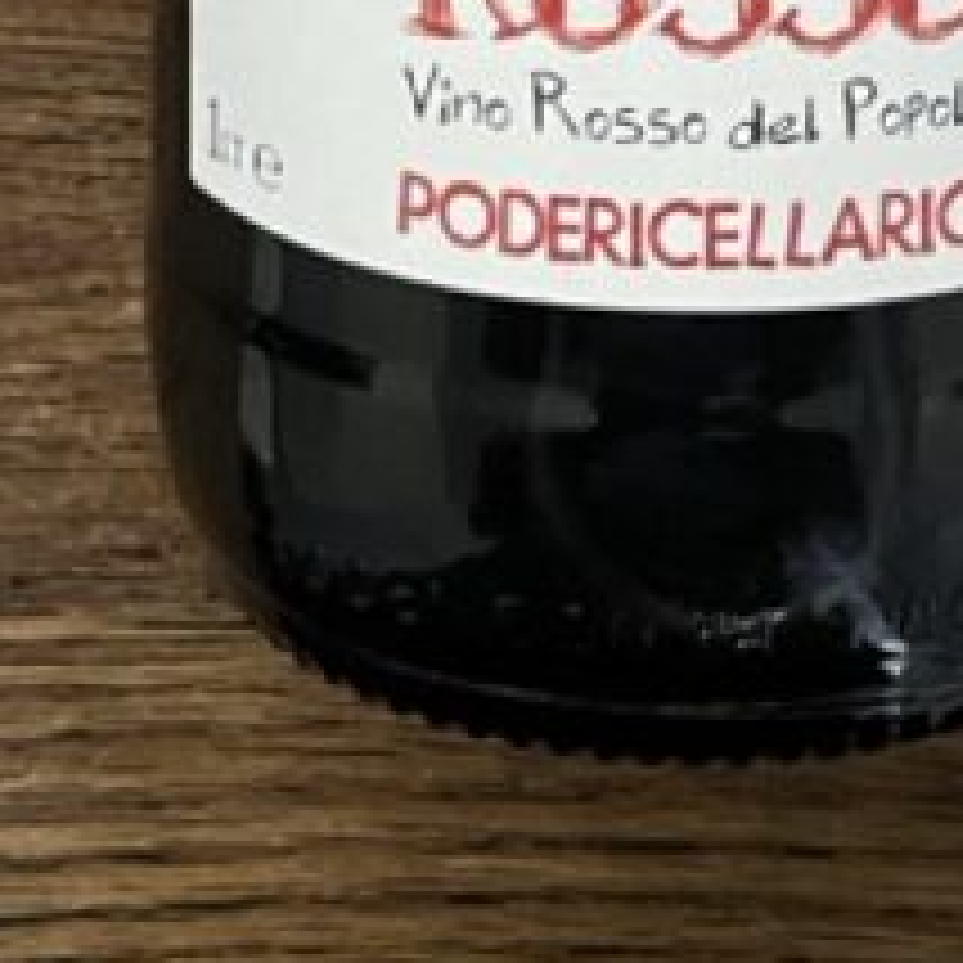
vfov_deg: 12.6
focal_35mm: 110
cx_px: 684
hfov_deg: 15.8
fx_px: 3462
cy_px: -1296
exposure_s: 1/50
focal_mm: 5.1
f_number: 1.6
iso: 320
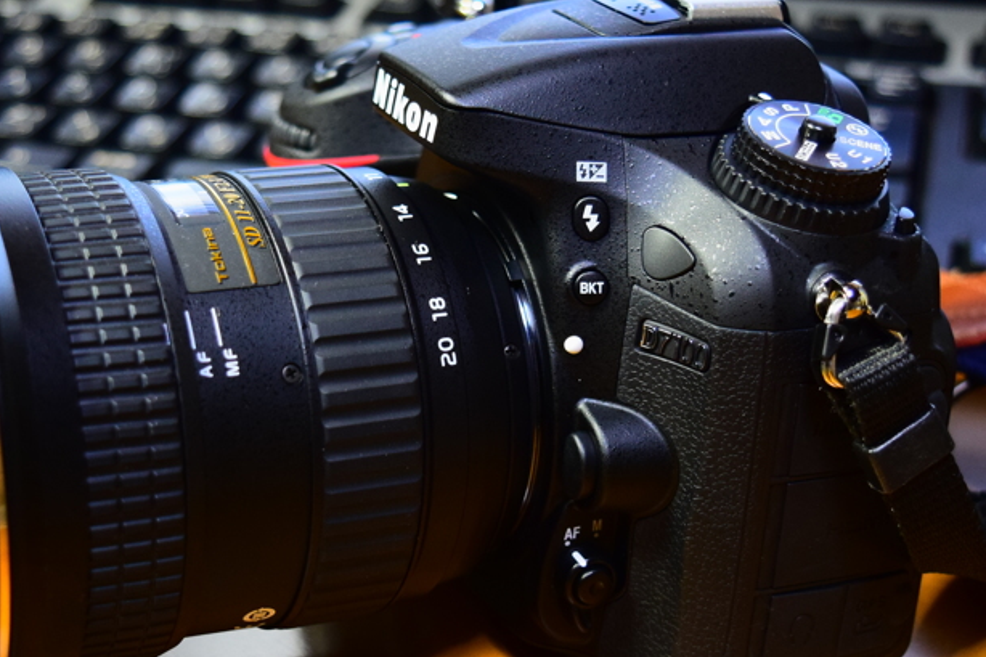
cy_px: 353
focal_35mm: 75
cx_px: 382
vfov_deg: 18.2
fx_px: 2053
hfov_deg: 26.9
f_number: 4.2
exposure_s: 1/25
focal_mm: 30
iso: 1600
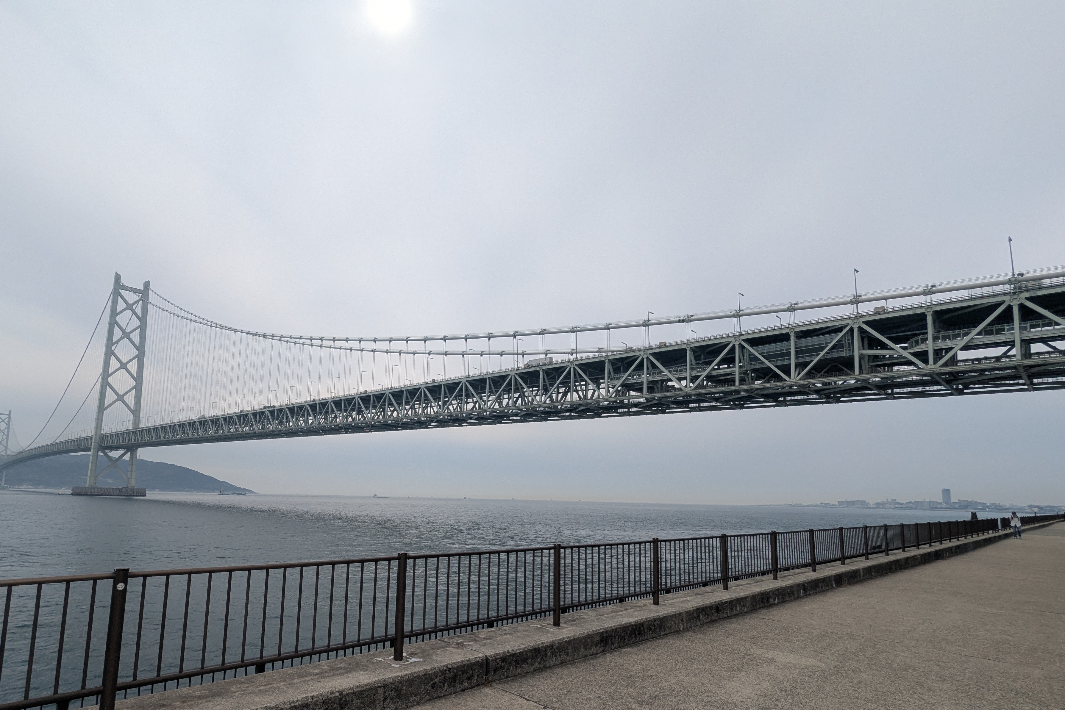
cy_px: 421
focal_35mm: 19
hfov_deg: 86.7
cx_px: 490
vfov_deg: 64.1
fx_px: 562
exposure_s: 1/2066
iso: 54
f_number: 2.2
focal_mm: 2.35
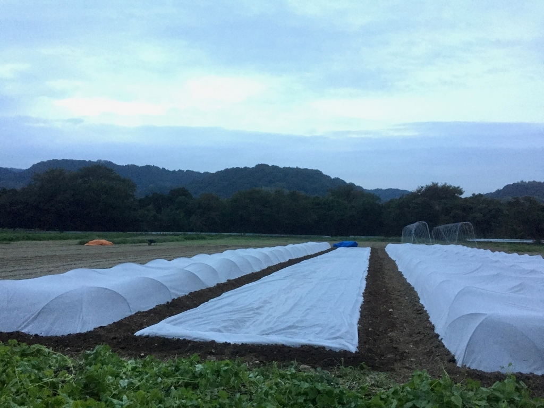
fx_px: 456
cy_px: 204
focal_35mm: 29
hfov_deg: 61.7
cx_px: 272
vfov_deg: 48.2
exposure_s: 1/24
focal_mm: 4.15
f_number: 2.2
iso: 250
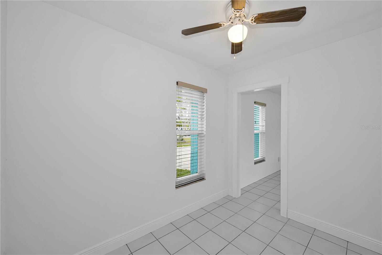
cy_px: 128
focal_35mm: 14
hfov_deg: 104.3
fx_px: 149
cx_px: 191
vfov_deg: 81.2
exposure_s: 1/80
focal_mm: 14
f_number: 8
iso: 160
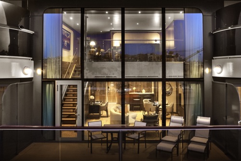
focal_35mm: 22
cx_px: 120
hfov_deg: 78.5
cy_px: 80
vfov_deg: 57.3
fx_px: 147
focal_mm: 8.38
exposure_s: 1/10
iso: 570
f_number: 2.8
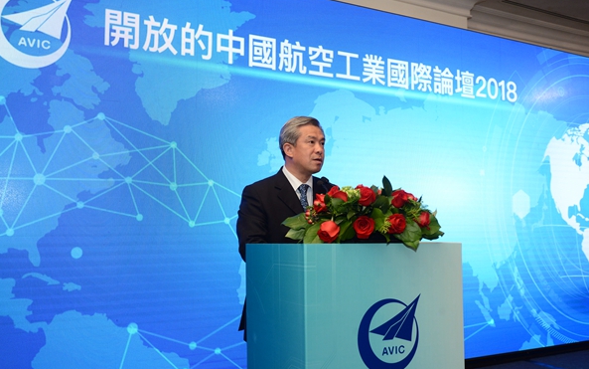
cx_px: 294
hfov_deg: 58.1
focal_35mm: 33
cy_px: 188
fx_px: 530
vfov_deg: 38.3
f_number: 5
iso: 1600
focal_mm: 32
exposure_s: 1/125
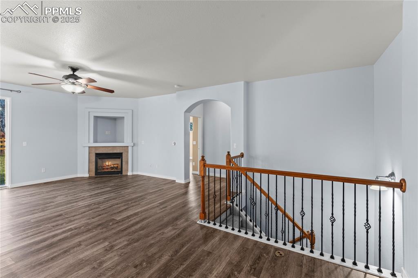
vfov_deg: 73.7
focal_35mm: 16
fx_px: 186
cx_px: 209
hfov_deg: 96.8
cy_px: 139
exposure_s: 1
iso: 800
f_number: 8
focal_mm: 16
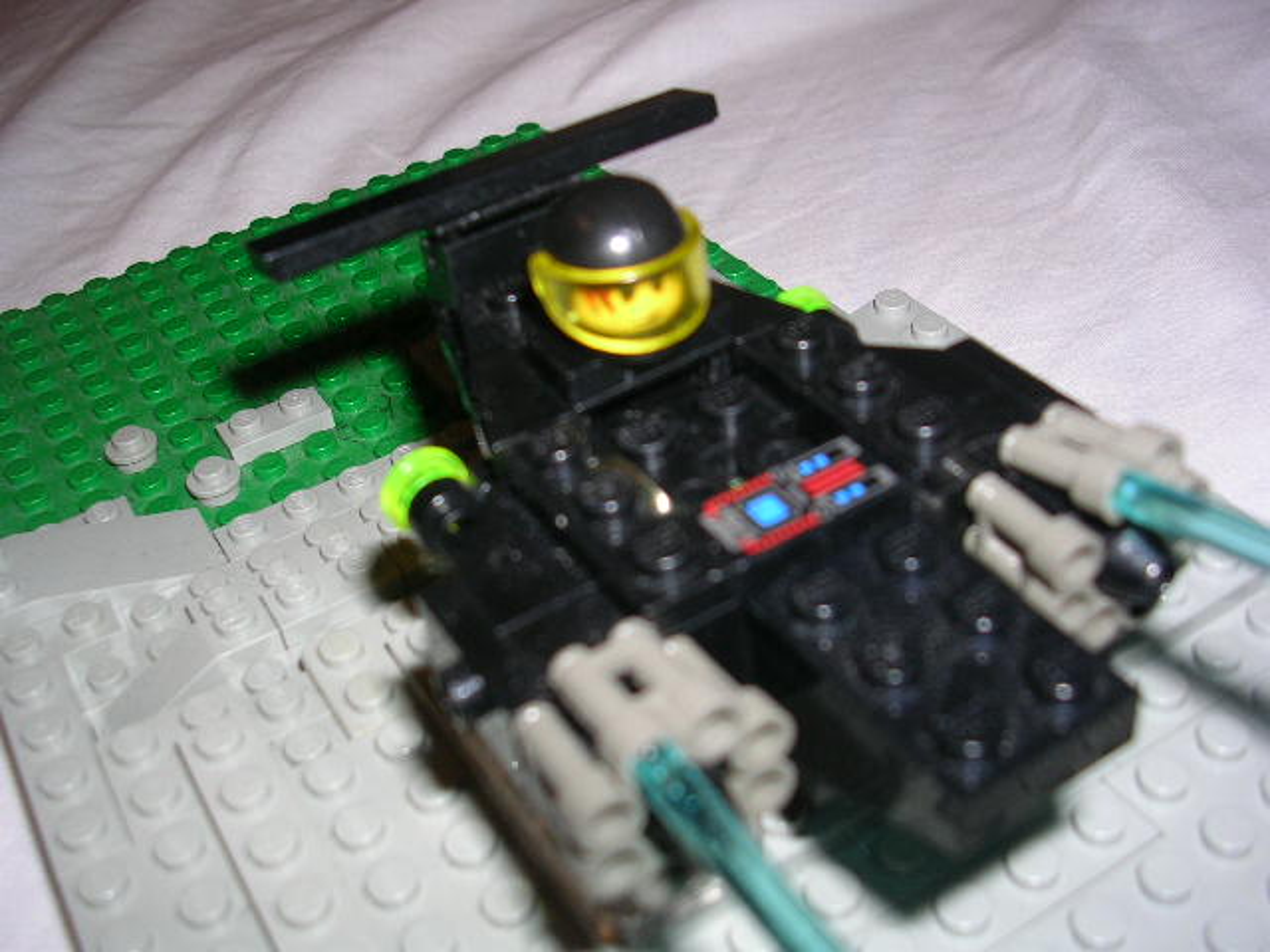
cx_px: 635
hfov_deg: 49.0
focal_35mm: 38
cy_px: 476
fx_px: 1394
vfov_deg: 37.7
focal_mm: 5.8
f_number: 2.8
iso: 50
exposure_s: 1/60.1
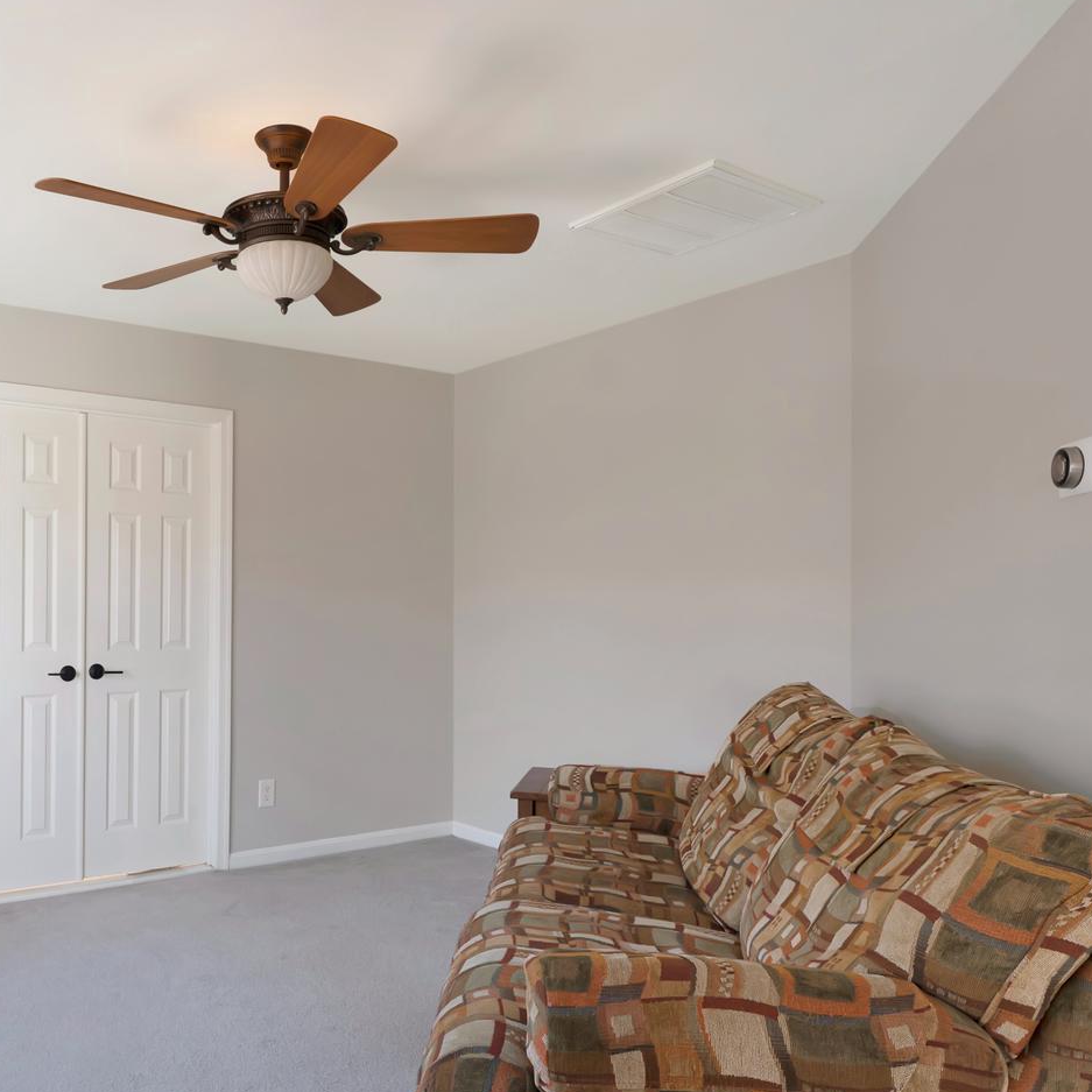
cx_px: 305
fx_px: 928
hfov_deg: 58.5
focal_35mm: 26
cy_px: 692
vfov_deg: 60.0
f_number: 5.6
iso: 400
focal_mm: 14
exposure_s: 1/50
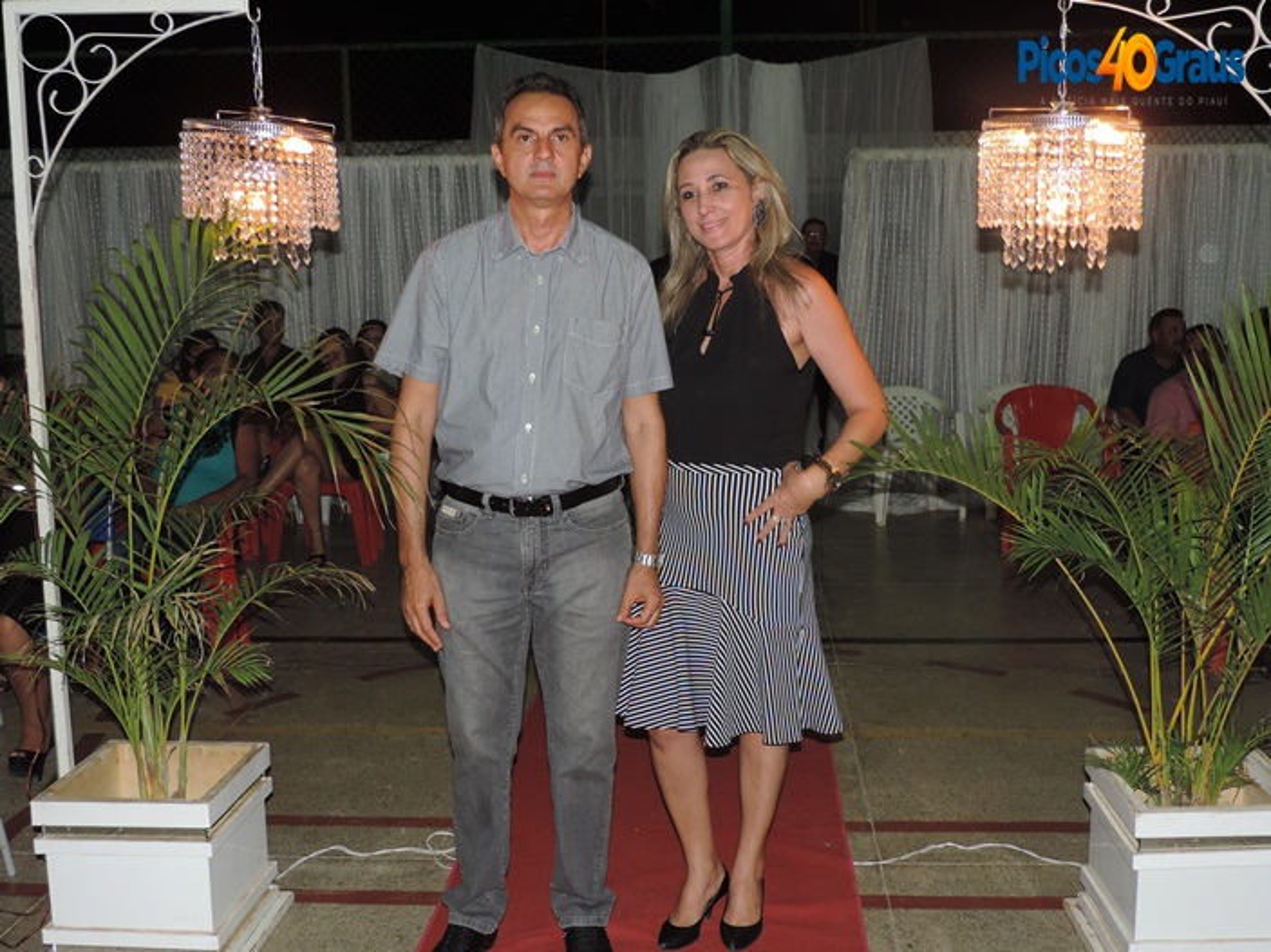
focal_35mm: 40
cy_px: 476
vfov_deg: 35.9
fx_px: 1468
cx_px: 636
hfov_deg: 46.8
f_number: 3.3
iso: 200
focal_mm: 7.1
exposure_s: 1/30
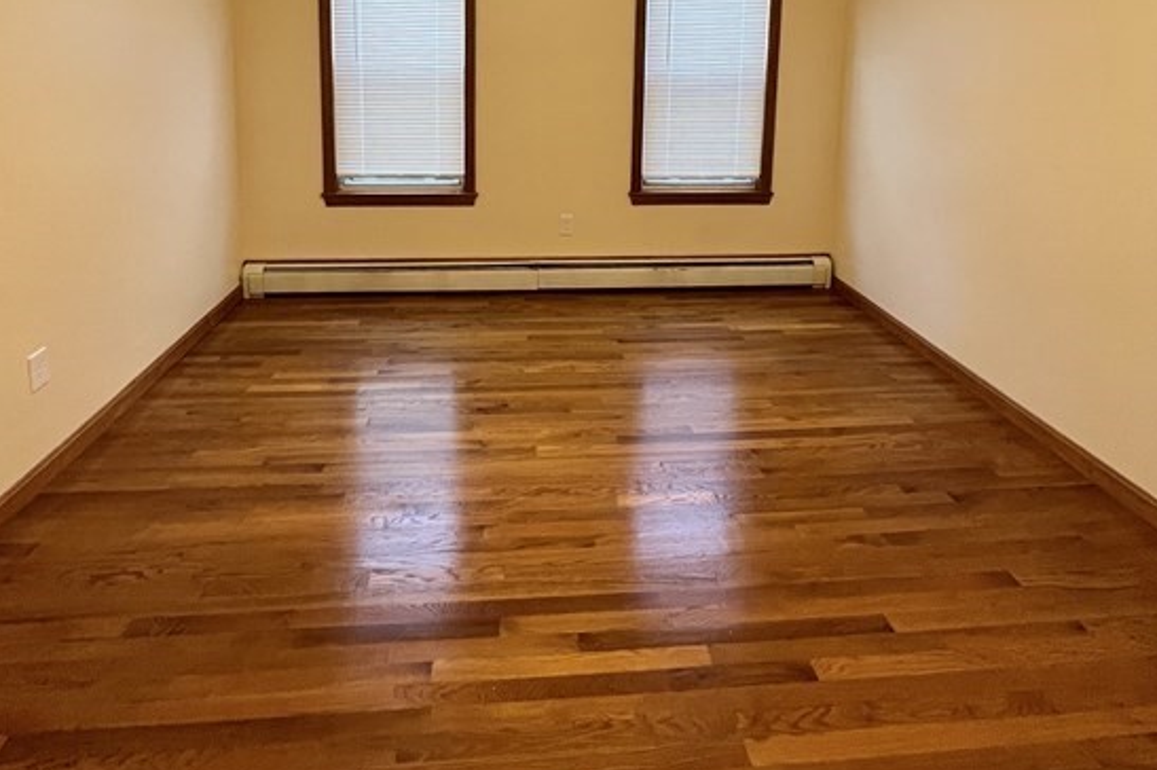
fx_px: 610
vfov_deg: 58.1
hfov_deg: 86.9
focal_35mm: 19
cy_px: 123
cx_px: 558
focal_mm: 1.57
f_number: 1.8
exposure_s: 1/60
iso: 250
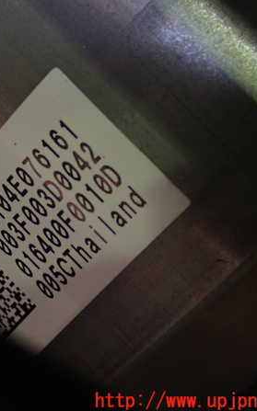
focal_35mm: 101
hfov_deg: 12.8
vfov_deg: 20.6
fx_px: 1133
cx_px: 27
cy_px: 206
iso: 800
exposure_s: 1/20
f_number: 3.9
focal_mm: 12.73
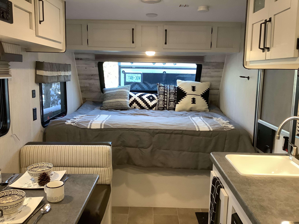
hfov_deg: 58.4
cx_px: 150
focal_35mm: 31
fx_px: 268
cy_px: 112
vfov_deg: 45.4
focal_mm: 3.3
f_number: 2.4
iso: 200
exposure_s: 1/50
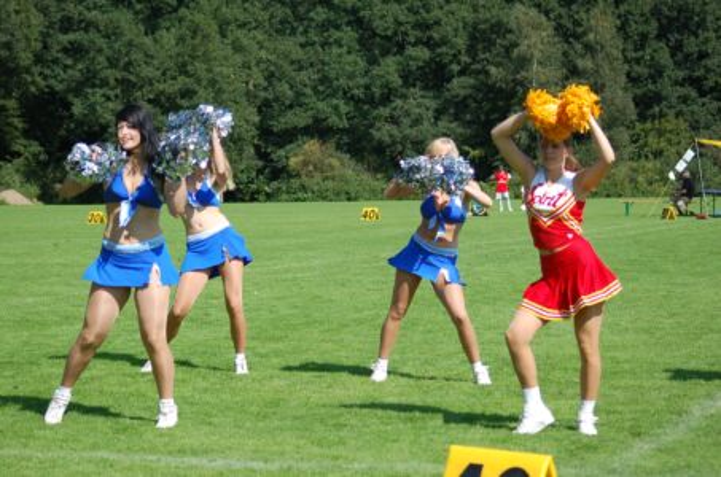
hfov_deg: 17.5
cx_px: 360
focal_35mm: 117
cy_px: 238
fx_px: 2338
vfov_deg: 11.7
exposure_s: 1/1250
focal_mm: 78
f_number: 5
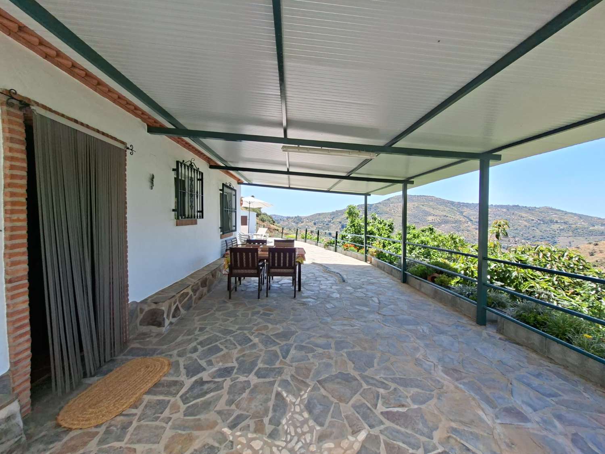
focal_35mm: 13
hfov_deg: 106.2
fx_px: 227
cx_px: 302
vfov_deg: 89.9
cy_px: 227
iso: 40
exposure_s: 1/600
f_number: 2.2
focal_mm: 1.74
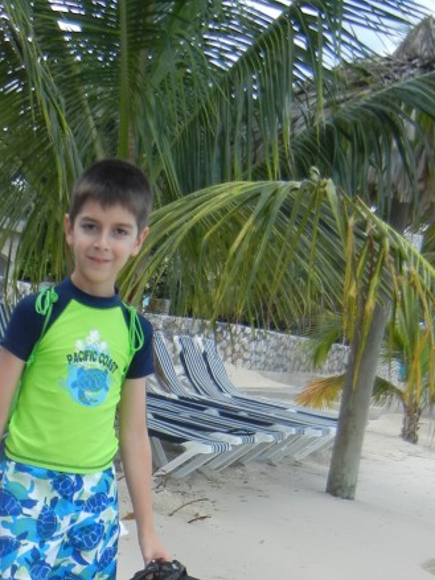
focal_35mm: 70
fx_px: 1173
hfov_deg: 19.9
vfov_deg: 25.8
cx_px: -67
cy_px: 632
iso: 160
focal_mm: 5.4
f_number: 3.5
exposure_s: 1/431
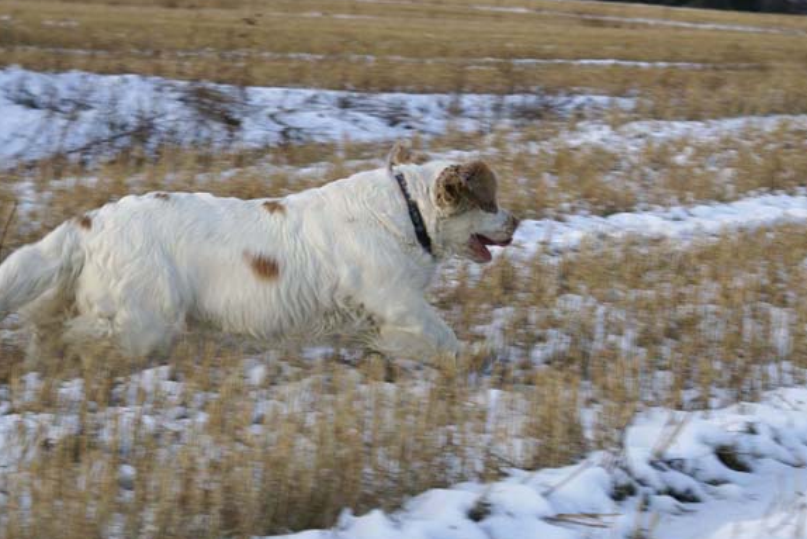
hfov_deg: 16.0
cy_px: 257
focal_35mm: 128
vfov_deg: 10.7
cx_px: 443
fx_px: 2870
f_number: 6.3
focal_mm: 70
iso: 100
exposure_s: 1/160
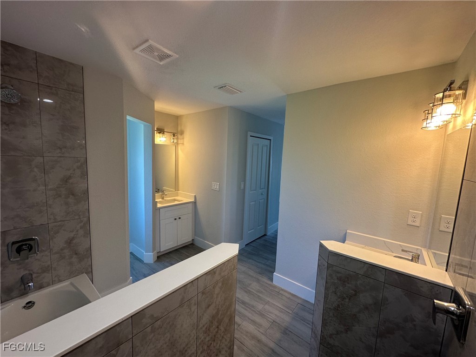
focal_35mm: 14
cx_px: 238
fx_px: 193
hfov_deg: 102.1
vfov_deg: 85.7
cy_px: 178
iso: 100
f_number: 2.2
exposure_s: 1/120
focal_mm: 2.22
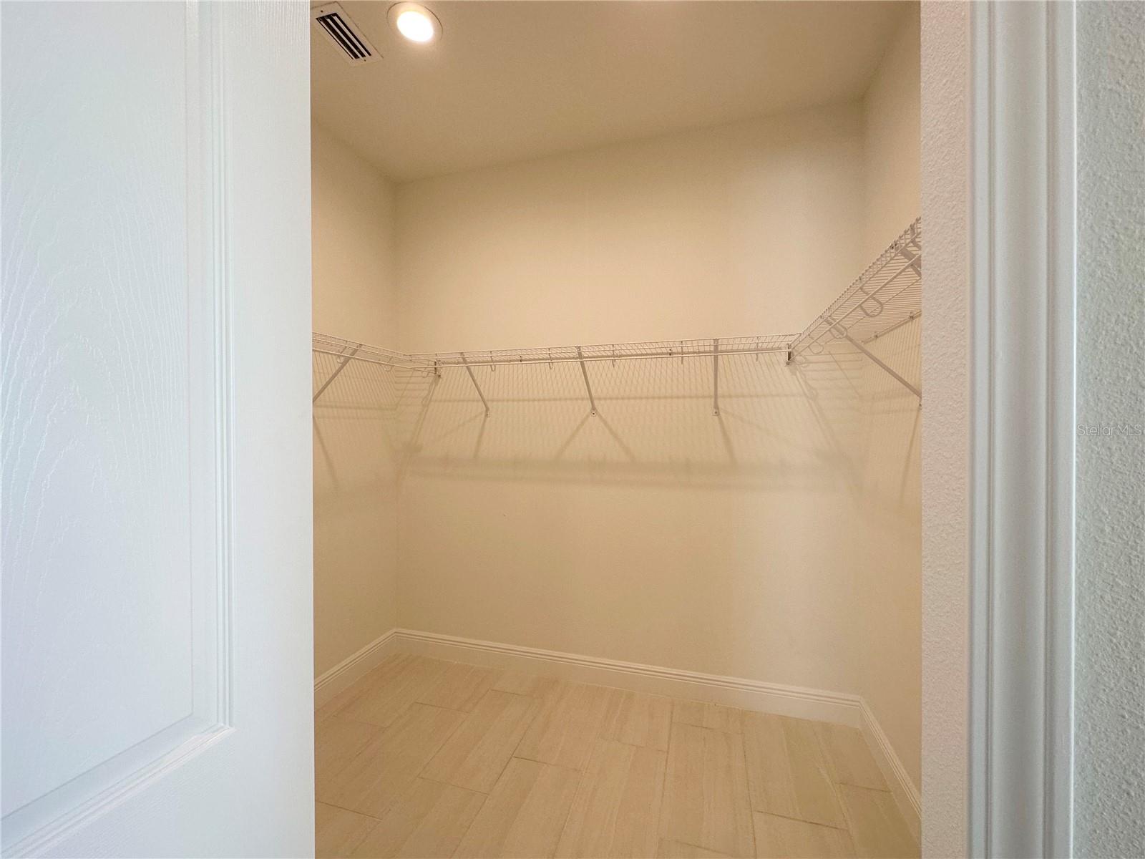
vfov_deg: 85.7
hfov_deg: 102.1
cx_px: 572
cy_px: 430
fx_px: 463
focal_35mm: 14
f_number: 2.2
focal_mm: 2.22
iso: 80
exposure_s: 1/120
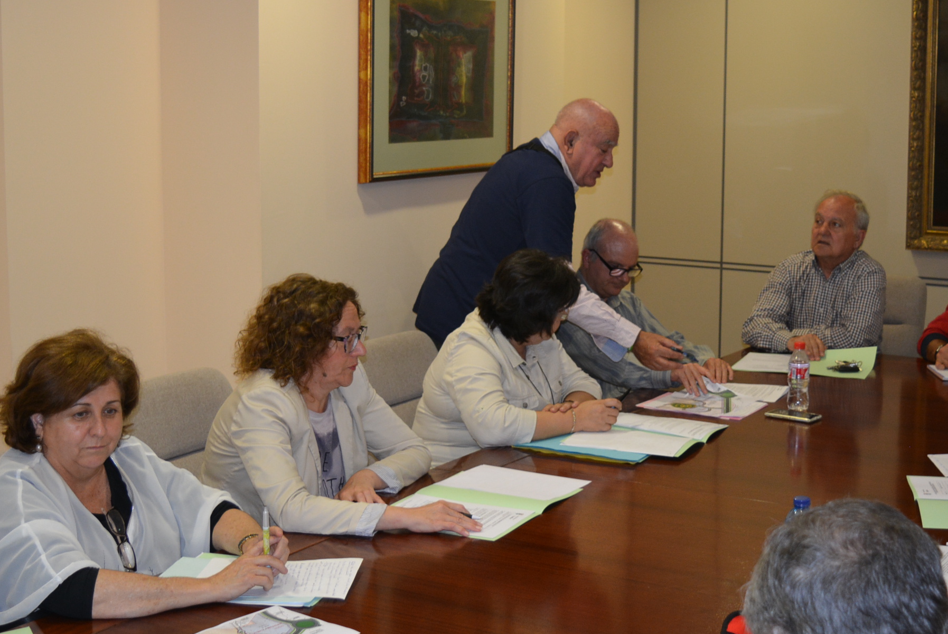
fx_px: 1581
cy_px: 246
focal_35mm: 60
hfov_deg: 33.3
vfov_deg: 22.6
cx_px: 575
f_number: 4
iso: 560
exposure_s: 1/60
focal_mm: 24
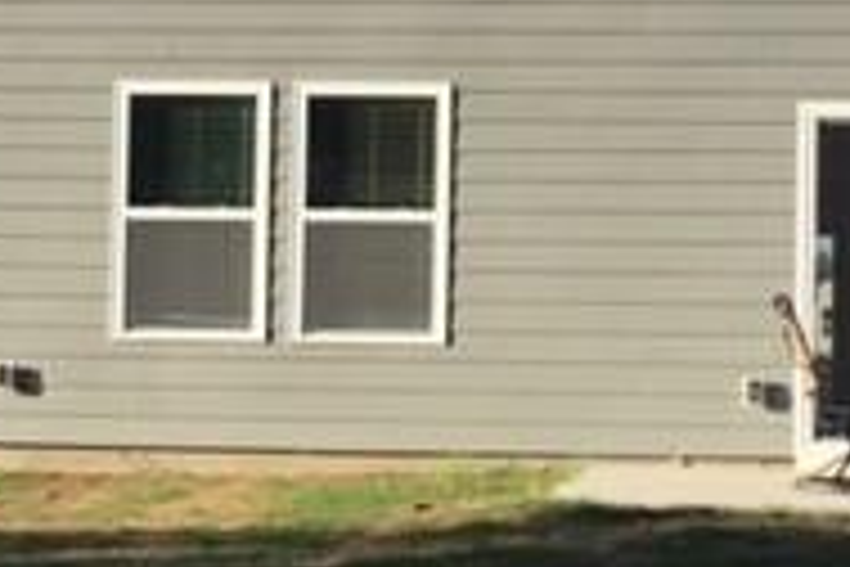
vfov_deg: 13.4
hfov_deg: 20.0
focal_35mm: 102
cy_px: 216
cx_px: 508
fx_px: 2408
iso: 32
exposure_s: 1/1130
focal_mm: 4.15
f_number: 2.2
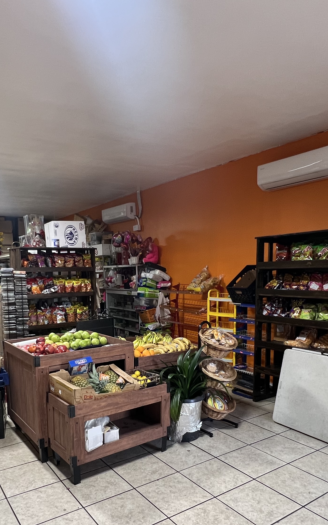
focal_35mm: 25
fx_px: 358
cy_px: 314
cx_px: 134
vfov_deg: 71.8
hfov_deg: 49.0
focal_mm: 1.57
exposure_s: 1/120
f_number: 1.8
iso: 200
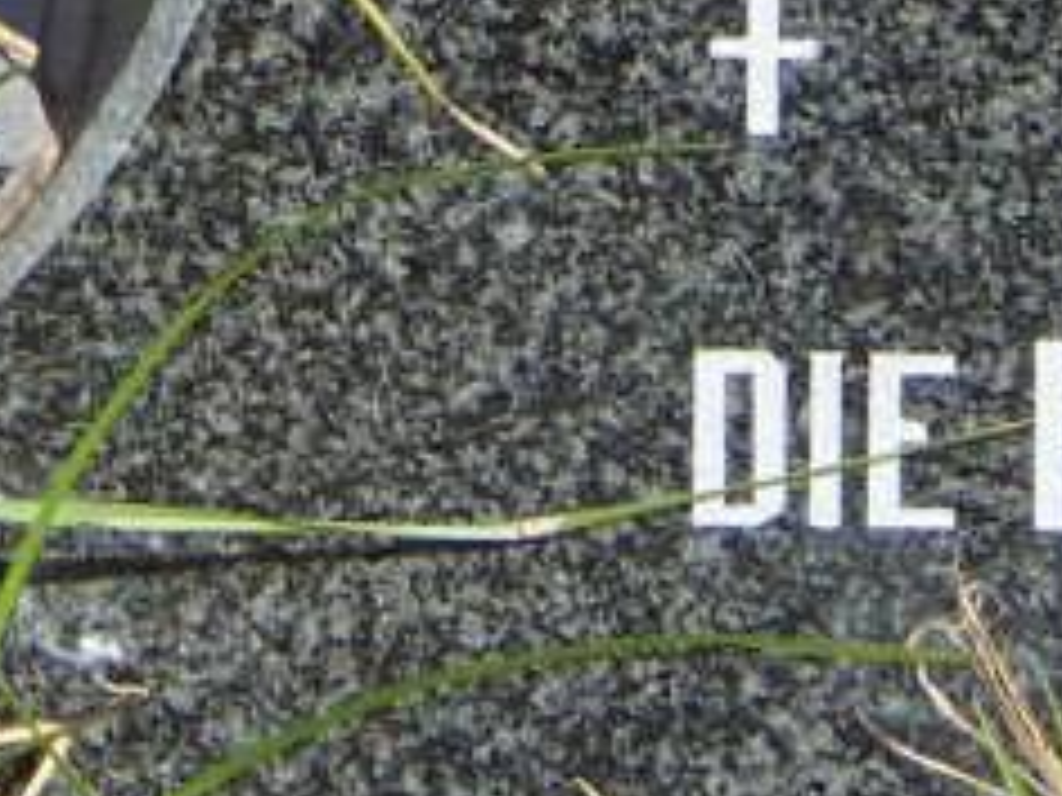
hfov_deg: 3.4
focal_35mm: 590
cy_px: -1084
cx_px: 724
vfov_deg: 2.5
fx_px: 18101
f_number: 3.2
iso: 64
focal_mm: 19.3
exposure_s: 1/800
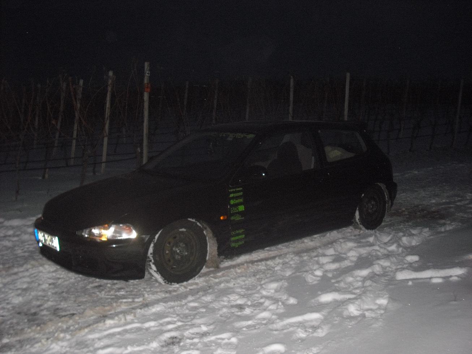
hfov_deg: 49.0
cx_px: 236
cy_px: 177
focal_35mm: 38
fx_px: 518
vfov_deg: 37.7
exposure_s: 1/60
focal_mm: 6.2
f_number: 2.8
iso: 400
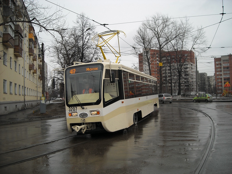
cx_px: 116
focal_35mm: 35
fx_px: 235
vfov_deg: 40.7
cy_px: 87
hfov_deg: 52.6
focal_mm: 5.7
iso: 64
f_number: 5.6
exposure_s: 1/201
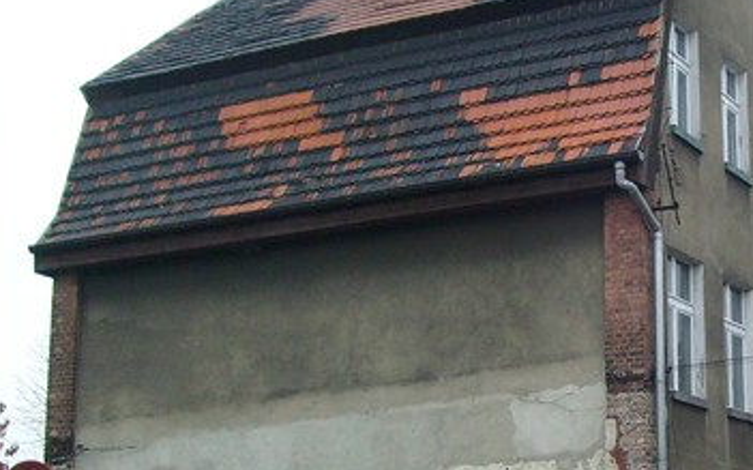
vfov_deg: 17.5
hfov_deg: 26.5
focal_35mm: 74
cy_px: 332
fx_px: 1518
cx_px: 734
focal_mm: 5.8
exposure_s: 1/60
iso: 80
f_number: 7.1
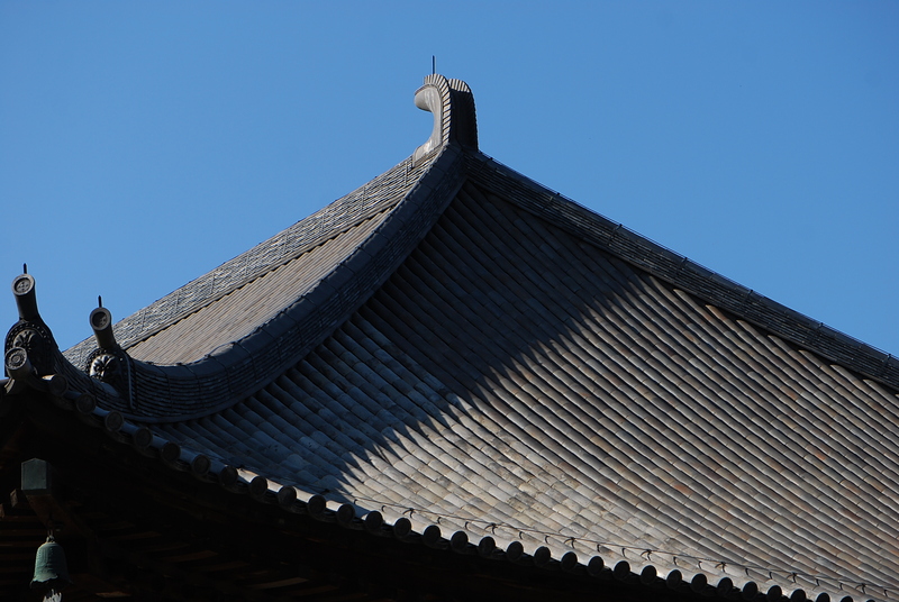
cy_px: 301
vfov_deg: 10.8
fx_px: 3189
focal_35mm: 128
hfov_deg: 16.0
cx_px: 450
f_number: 5.6
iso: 100
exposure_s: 1/500
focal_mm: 85
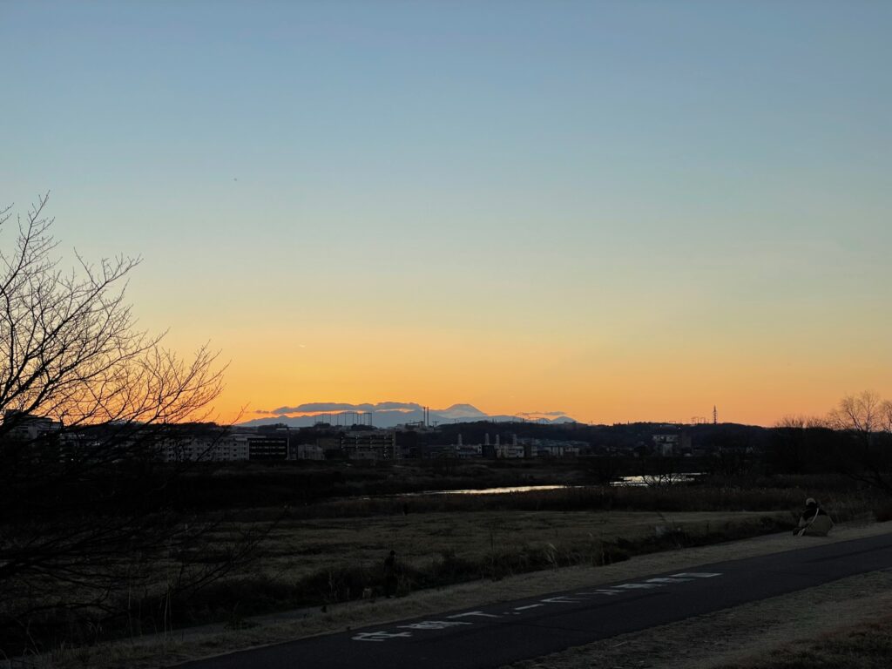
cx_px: 446
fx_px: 1340
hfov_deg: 36.8
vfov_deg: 28.0
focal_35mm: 52
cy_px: 334
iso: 25
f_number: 2
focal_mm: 6
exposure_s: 1/452
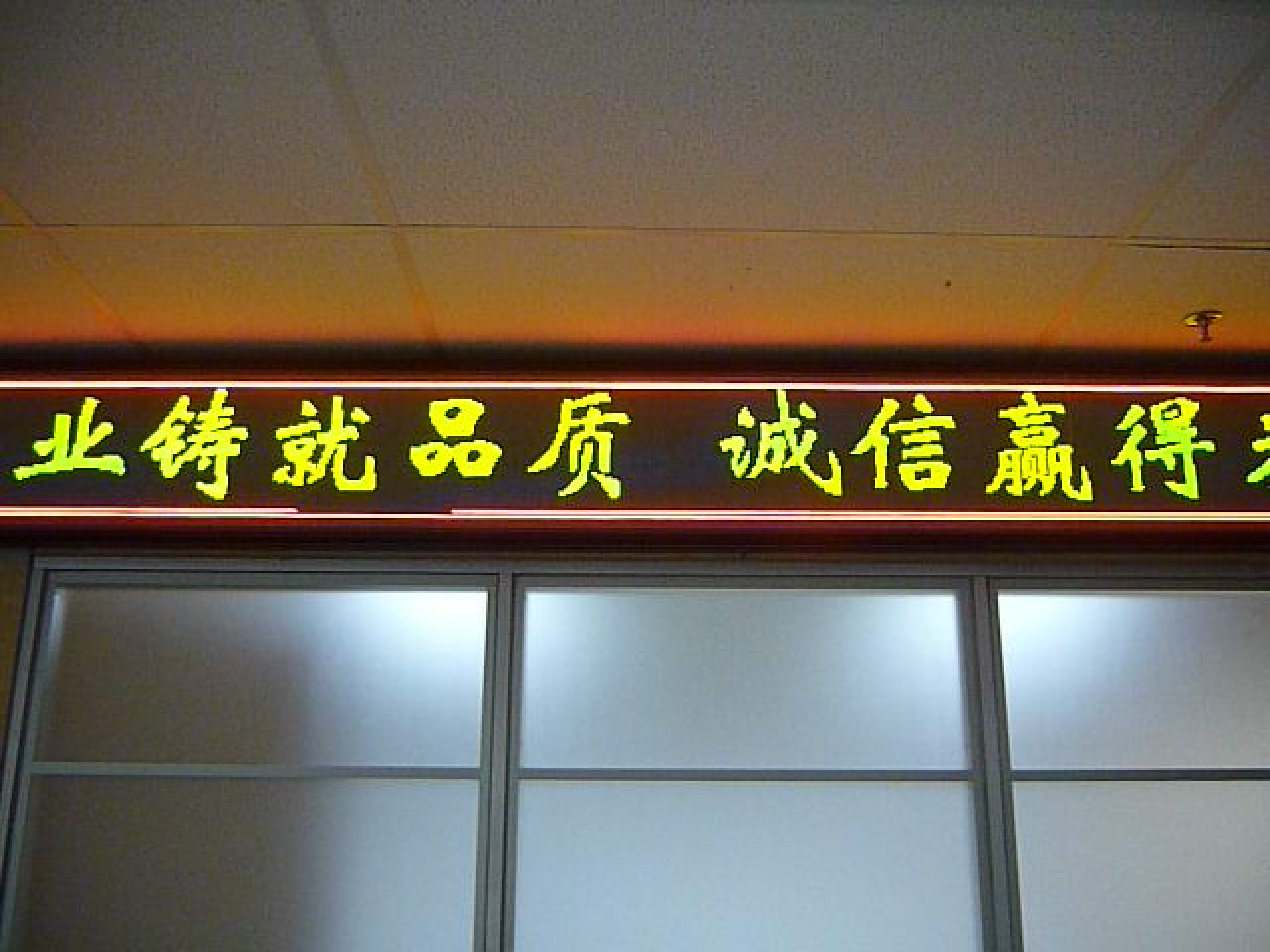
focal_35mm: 33
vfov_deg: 42.9
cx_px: 635
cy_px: 476
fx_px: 1211
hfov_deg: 55.4
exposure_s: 1/30
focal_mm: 5.5
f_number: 2.8
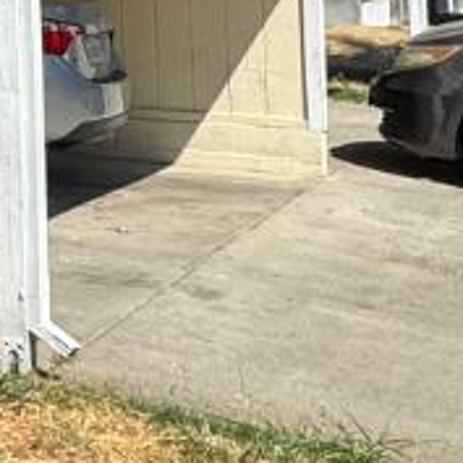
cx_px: -651
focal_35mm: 105
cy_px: -197
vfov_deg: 15.5
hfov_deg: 12.8
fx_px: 1589
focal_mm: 2.22
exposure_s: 1/2415
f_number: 2.2
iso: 50
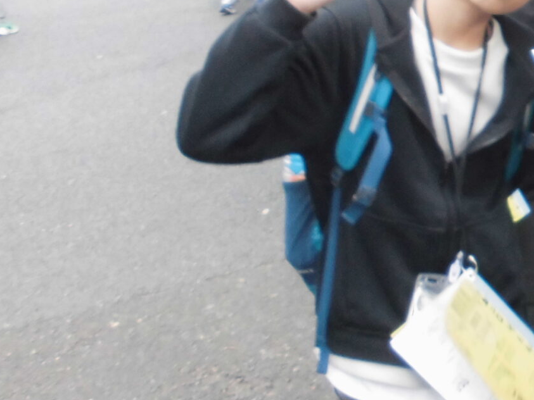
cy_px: 16
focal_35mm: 79
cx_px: 772
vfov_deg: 18.3
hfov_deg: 21.3
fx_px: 1219
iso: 100
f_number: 3.5
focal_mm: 4.6
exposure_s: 1/60
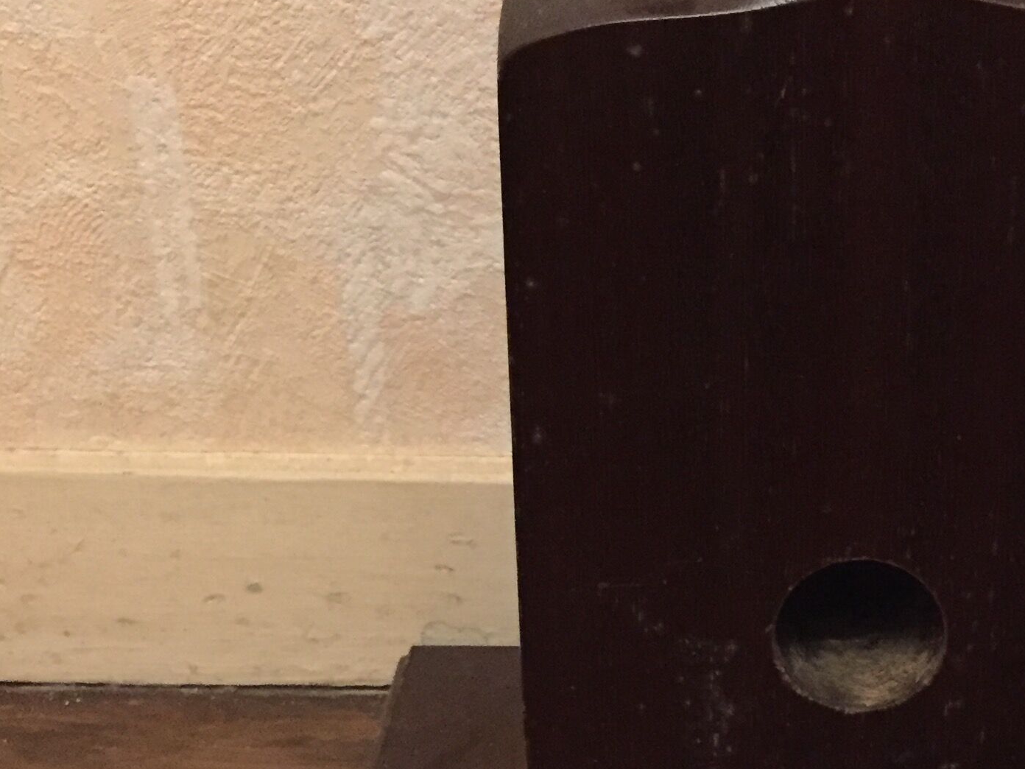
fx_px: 2014
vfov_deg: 21.3
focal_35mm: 68
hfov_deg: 28.1
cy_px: 639
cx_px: 777
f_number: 2.2
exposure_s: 1/17
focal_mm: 4.15
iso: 640
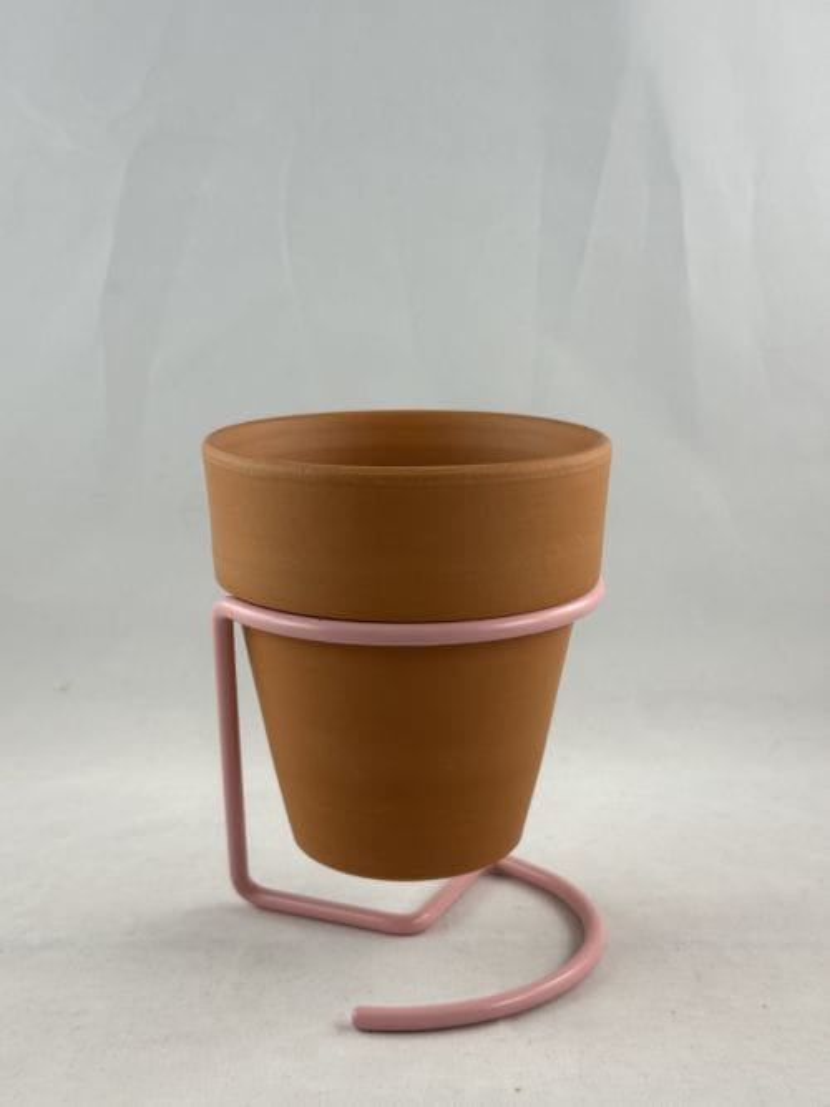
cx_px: 415
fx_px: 1535
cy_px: 554
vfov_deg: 39.7
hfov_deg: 30.3
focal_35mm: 48
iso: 80
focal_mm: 6.86
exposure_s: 1/100
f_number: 1.78
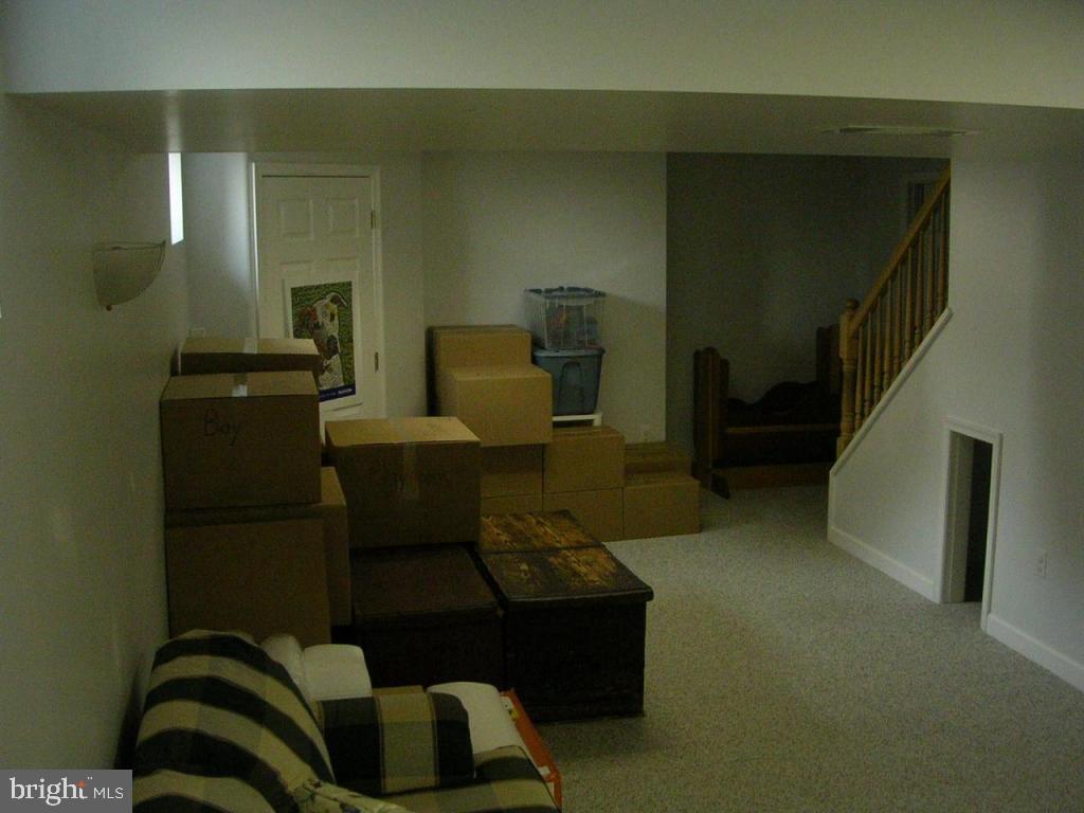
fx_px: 1190
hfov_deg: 49.0
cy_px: 406
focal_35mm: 38
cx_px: 542
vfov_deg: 37.7
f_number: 2.8
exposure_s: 1/90
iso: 200
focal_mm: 5.8
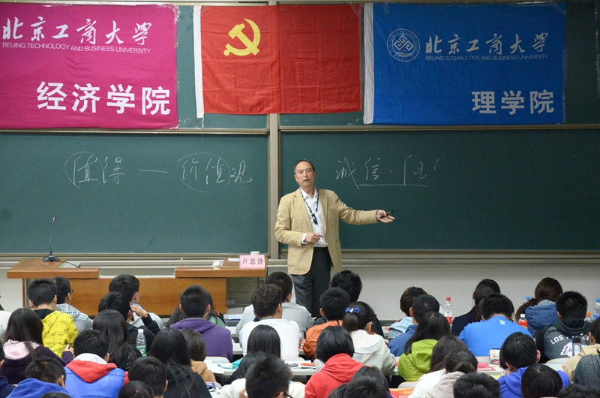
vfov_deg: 11.7
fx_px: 1946
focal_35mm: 117
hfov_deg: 17.5
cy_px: 199
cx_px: 300
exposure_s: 1/50
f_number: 5.6
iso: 3200
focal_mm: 78
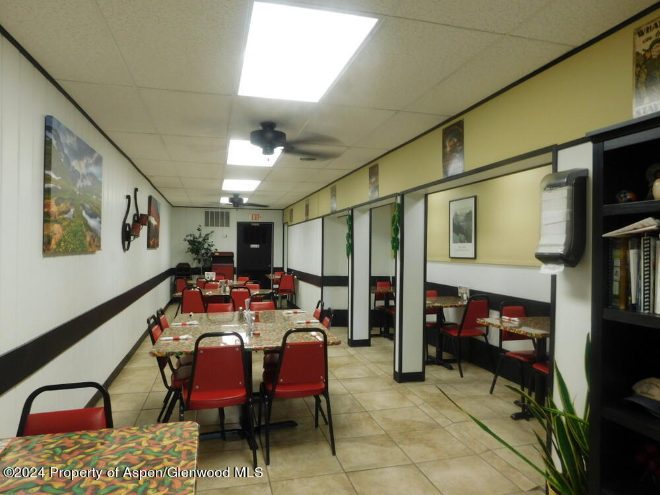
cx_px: 330
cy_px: 248
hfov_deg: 73.9
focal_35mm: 23
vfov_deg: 58.9
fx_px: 439
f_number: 3
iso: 140
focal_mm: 4
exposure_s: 1/30
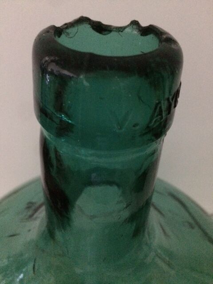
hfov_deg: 48.2
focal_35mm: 29
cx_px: 106
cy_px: 142
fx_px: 238
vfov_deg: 61.7
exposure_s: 1/17
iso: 640
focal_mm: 4.15
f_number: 2.2
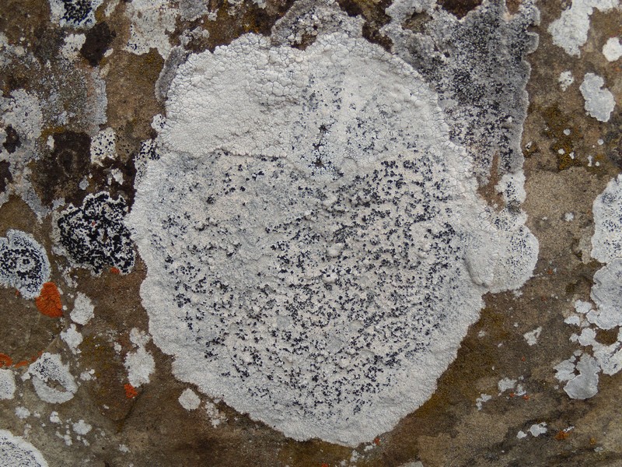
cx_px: 311
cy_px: 234
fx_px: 647
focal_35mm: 36
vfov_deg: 39.7
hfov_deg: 51.4
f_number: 3.6
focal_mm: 6.4
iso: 80
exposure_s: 1/500
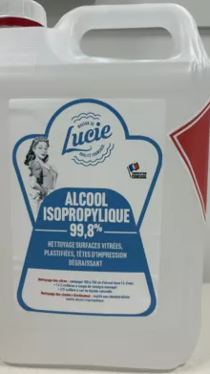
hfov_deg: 40.2
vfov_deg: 66.1
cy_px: 190
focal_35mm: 29
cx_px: 103
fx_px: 287
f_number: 1.6
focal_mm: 5.96
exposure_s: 1/100
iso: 64
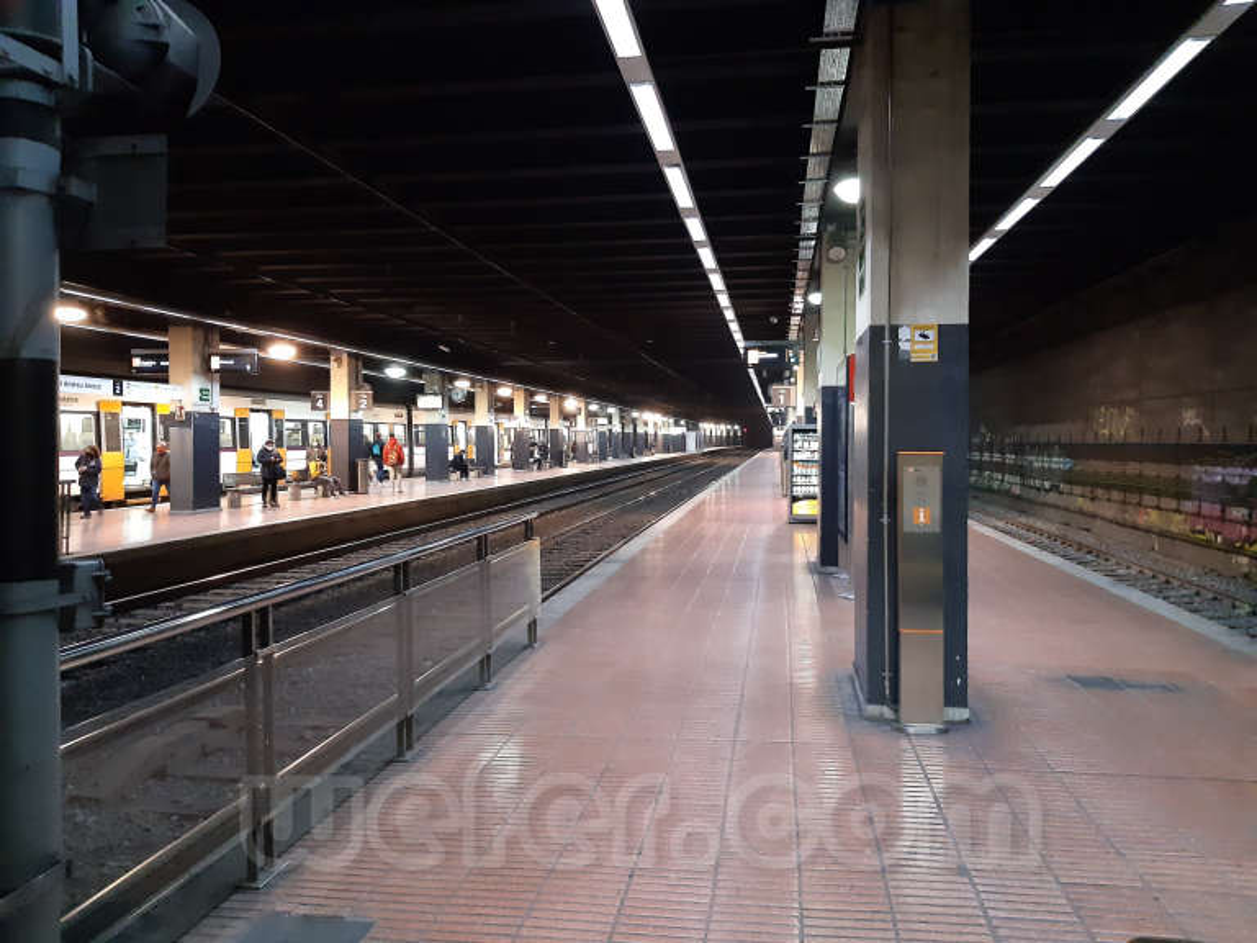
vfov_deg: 53.1
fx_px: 944
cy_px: 472
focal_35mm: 26
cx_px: 628
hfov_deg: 67.3
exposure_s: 1/20
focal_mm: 3.92
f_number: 1.7
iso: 640
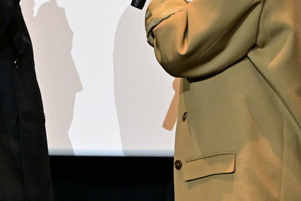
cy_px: -23
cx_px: 106
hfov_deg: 8.7
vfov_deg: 5.8
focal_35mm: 237
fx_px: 1981
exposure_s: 1/200
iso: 10000
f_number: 6.3
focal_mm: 101
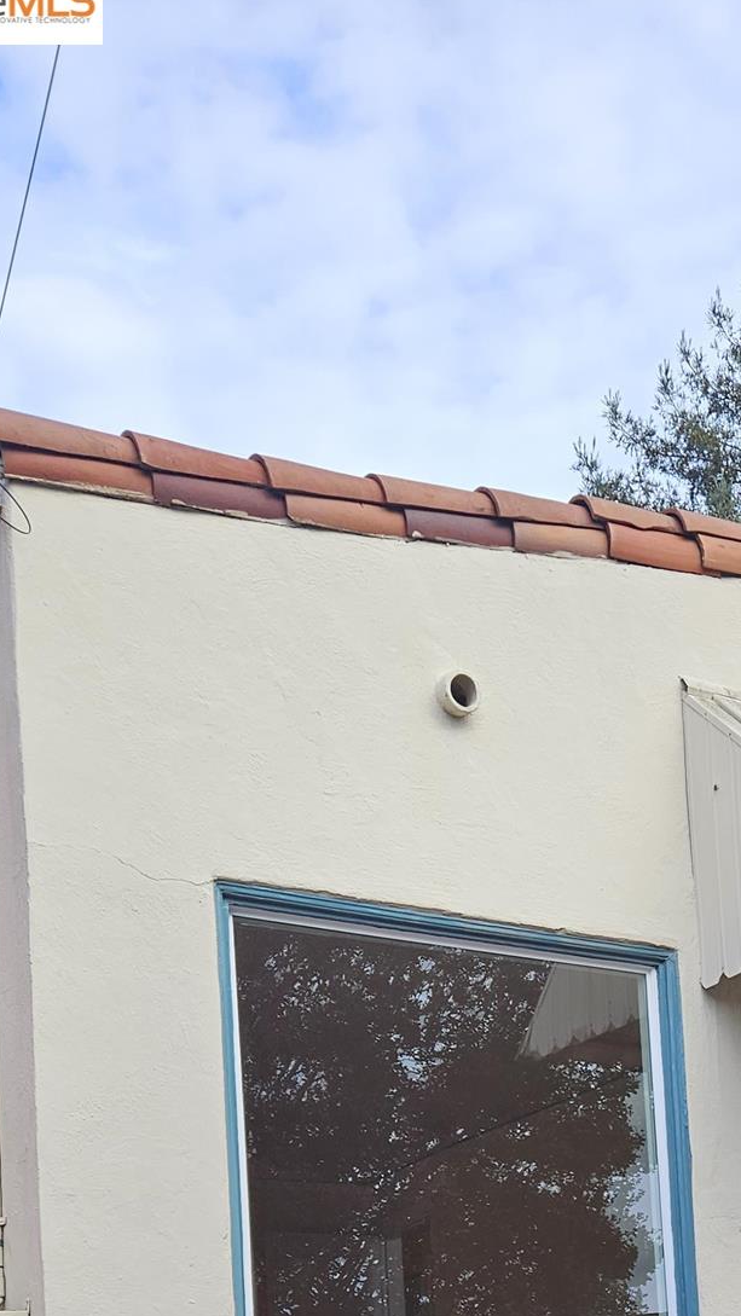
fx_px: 1850
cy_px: 1343
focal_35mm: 53
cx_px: 799
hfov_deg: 21.6
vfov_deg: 35.1
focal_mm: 5.4
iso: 32
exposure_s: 1/556
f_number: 1.8
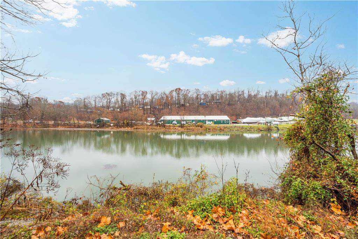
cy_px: 120
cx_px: 179
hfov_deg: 100.4
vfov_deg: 77.3
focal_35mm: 15
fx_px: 149
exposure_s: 1/200
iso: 100
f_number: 6.3
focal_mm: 10
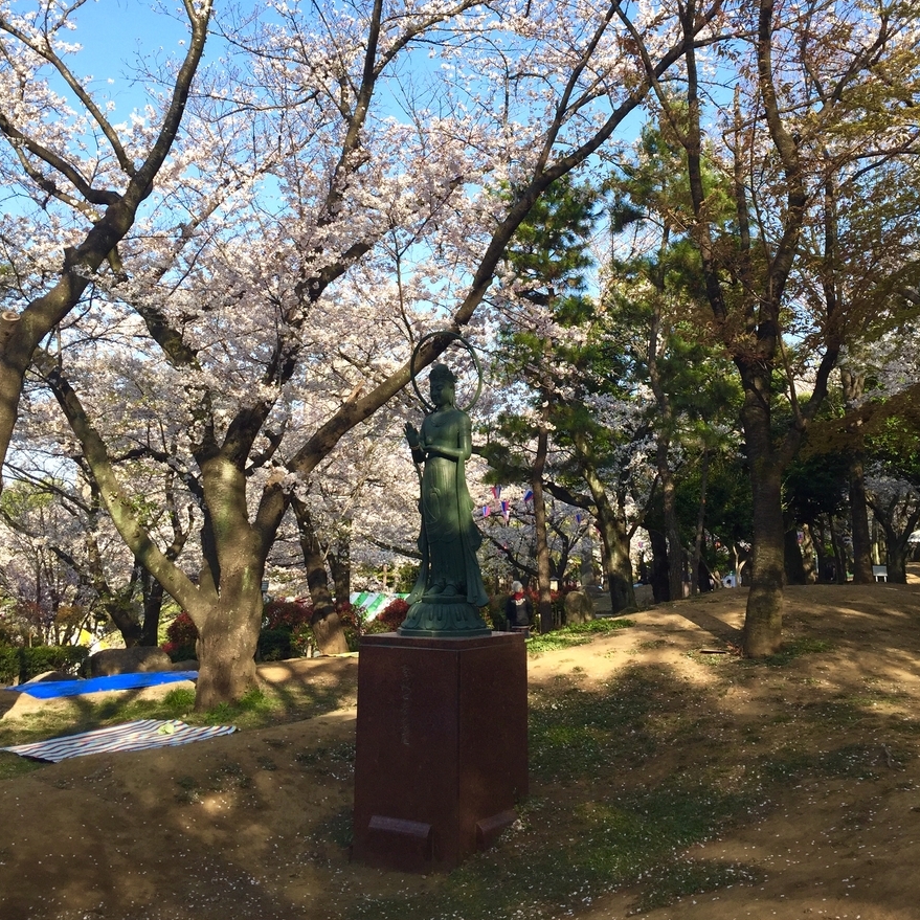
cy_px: 306
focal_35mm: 35
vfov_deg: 46.5
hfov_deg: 47.2
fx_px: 1052
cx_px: 461
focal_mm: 4.15
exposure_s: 1/807
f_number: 2.2
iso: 32
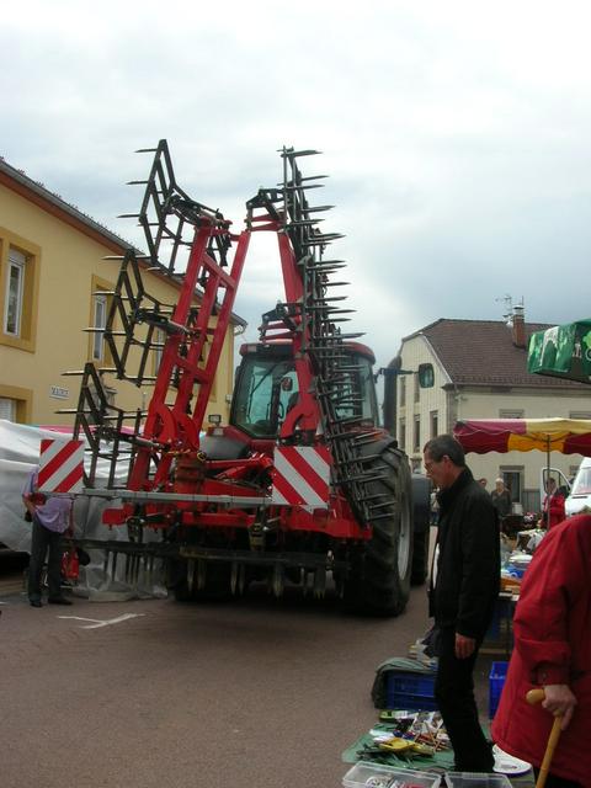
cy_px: 394
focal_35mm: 35
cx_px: 296
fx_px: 797
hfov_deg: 40.7
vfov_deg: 52.6
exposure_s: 1/155
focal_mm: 5.8
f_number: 5.6
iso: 50
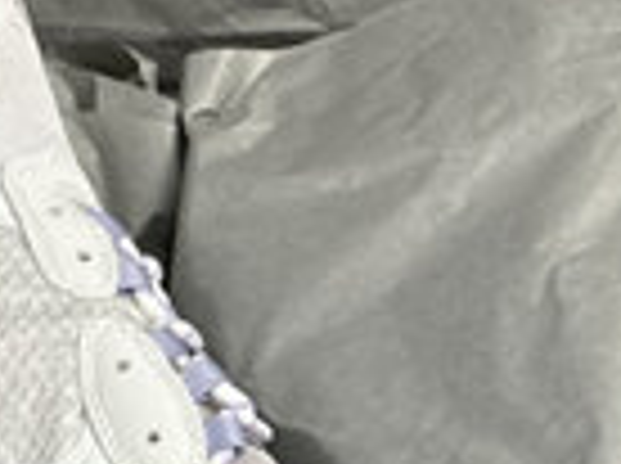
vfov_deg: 11.0
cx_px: 500
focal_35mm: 132
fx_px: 2364
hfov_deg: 14.9
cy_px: 561
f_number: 1.8
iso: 64
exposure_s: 1/100
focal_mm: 4.25
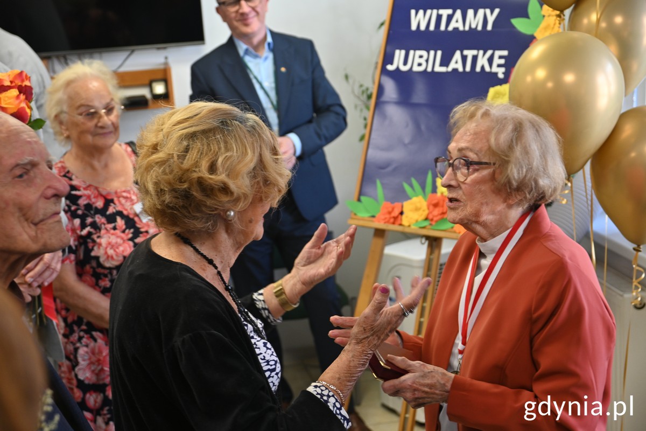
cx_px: 323
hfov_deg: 33.4
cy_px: 216
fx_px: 1077
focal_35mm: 60
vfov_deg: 22.6
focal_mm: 40
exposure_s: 1/60
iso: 400
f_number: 4
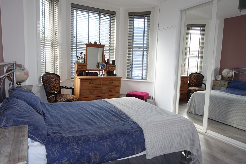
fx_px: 164
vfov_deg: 53.1
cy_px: 82
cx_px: 123
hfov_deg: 73.8
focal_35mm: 24
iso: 125
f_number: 2.2
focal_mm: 8.8
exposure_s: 1/30
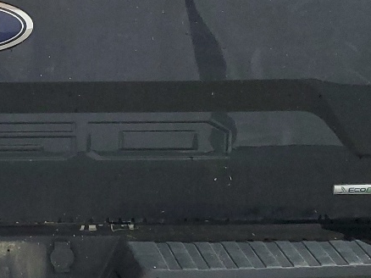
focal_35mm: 95
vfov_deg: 15.4
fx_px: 1018
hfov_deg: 19.8
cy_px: 52
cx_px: -31
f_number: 1.5
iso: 164
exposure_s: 1/60.2
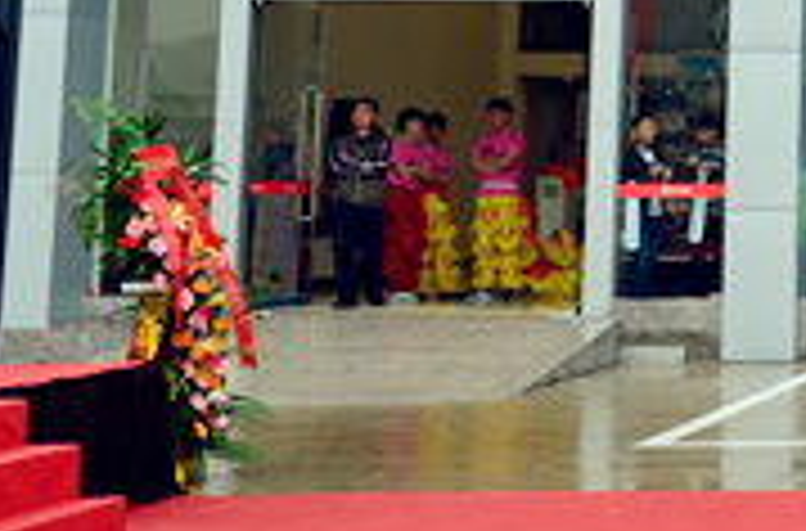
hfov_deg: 17.7
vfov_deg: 12.6
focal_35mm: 105
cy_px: -110
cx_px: 1162
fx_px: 2343
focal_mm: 22
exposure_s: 1/80
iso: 400
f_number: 8
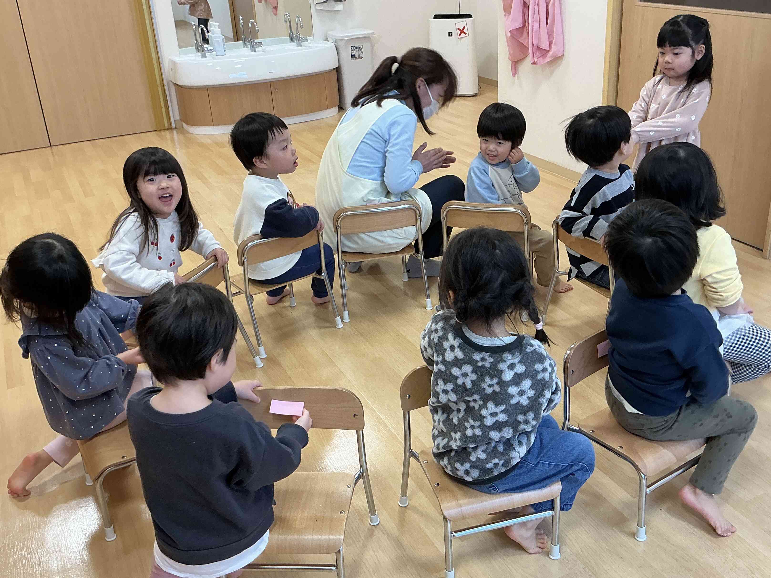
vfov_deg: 48.2
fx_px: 646
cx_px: 386
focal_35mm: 29
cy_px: 289
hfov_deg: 61.6
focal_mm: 3
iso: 40
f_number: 1.8
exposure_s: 1/60
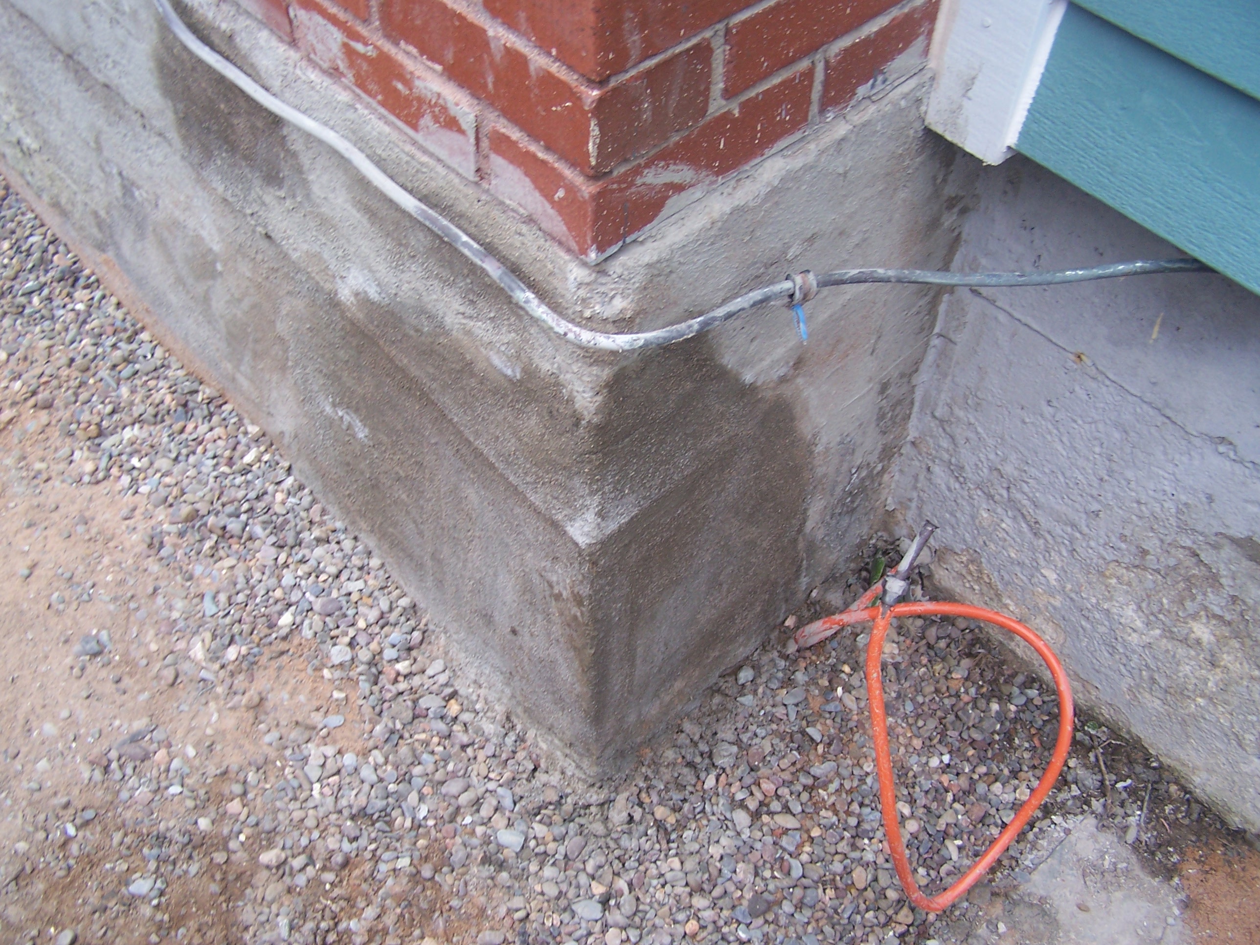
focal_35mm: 38
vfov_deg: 37.7
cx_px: 630
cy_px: 472
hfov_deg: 49.0
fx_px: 1383
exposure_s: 1/60
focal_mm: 6.3
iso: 80
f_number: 2.8
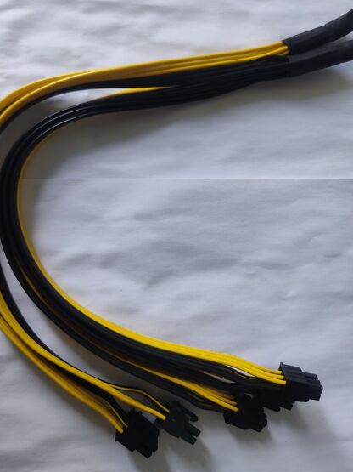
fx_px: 408
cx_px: 176
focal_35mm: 30
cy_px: 211
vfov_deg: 59.8
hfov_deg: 46.8
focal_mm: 4.74
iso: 371
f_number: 1.79
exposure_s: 1/33
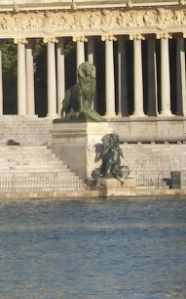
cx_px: -176
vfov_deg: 4.9
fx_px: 3483
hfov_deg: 3.0
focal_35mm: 429
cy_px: -58
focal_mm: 20.1
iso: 50
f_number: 3.2
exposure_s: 1/800
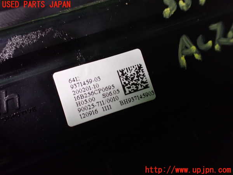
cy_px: 88
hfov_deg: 60.0
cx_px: 116
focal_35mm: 30
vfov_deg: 46.8
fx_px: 202
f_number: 2.3
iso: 1250
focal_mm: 5.4
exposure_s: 1/30
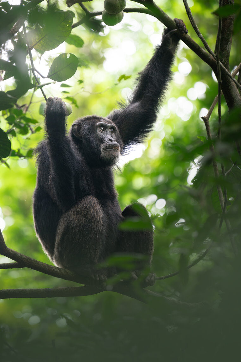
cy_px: 173
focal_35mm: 194
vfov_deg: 10.6
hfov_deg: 7.1
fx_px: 1947
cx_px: 122
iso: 320
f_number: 2.8
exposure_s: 1/100
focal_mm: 185
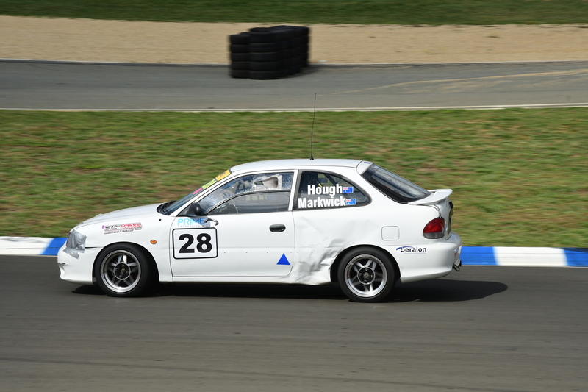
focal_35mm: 120
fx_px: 1959
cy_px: 196
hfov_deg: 17.1
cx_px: 294
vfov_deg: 11.4
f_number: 11
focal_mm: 80
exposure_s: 1/400
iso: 200
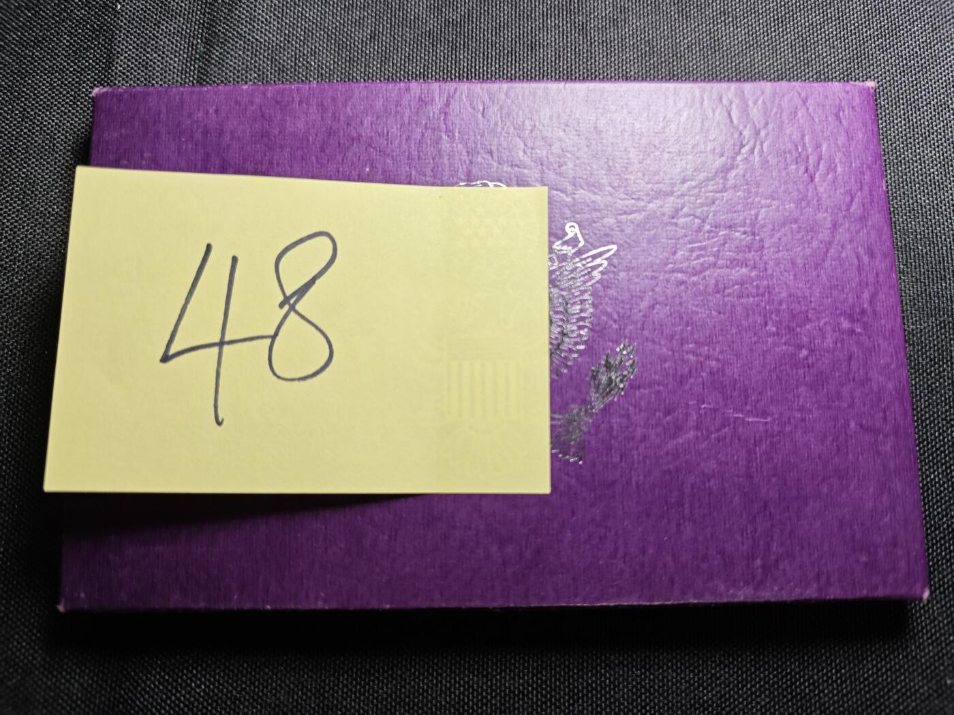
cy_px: 358
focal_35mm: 24
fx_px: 661
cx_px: 477
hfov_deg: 71.6
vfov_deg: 56.8
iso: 125
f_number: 1.6
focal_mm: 5.84
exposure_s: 1/100
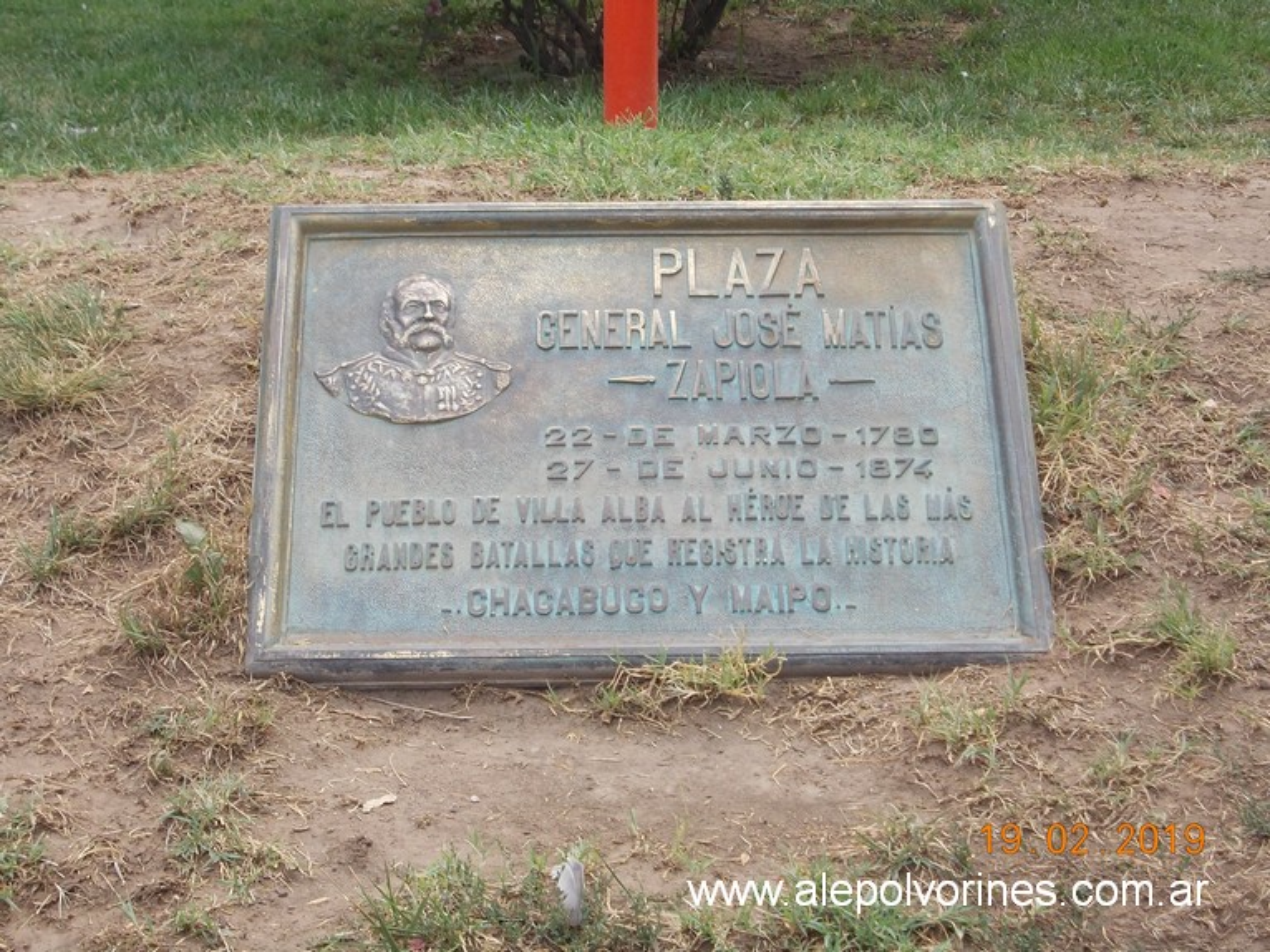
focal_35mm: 82
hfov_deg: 23.8
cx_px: 635
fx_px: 3007
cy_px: 476
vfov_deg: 18.0
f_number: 4.8
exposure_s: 1/60
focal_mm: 11.6
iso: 80
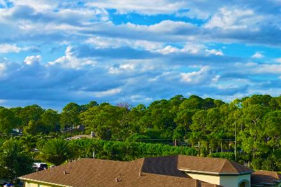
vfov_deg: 23.3
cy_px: 72
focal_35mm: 58
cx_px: 246
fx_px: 453
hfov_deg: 33.0
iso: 100
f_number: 2.8
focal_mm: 12.29
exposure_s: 1/1600
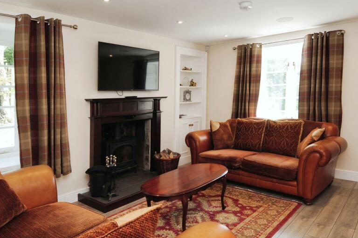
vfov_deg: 52.2
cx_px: 190
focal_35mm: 24
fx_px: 239
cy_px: 157
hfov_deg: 73.7
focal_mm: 12
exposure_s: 1/20
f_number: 7.1
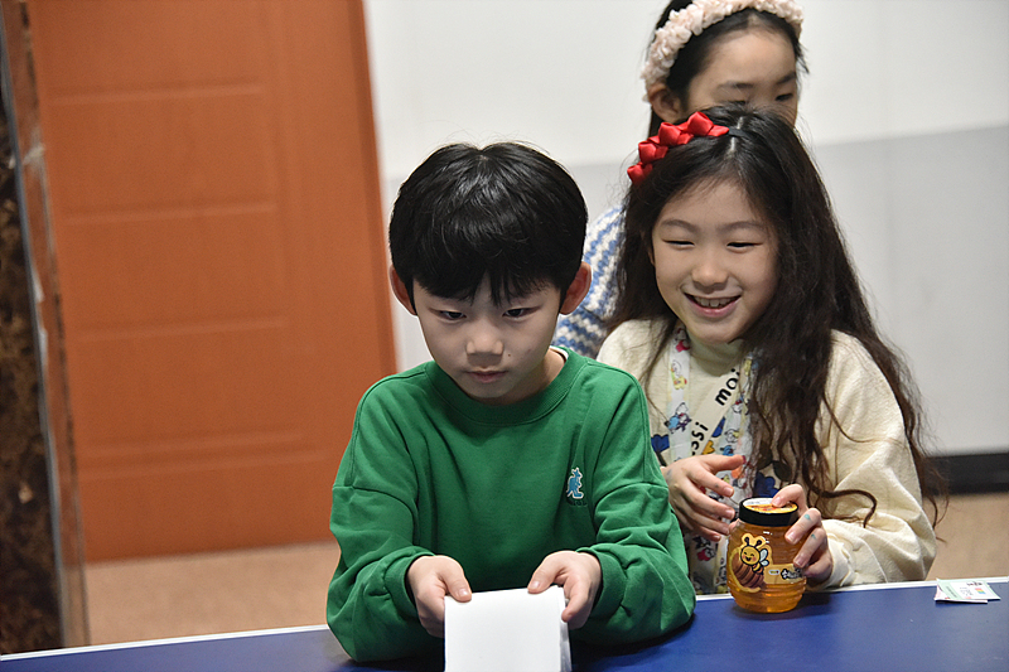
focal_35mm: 122
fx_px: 3418
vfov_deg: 11.2
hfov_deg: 16.8
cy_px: 336
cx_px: 504
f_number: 5.6
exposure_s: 1/125
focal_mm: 122
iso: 4500
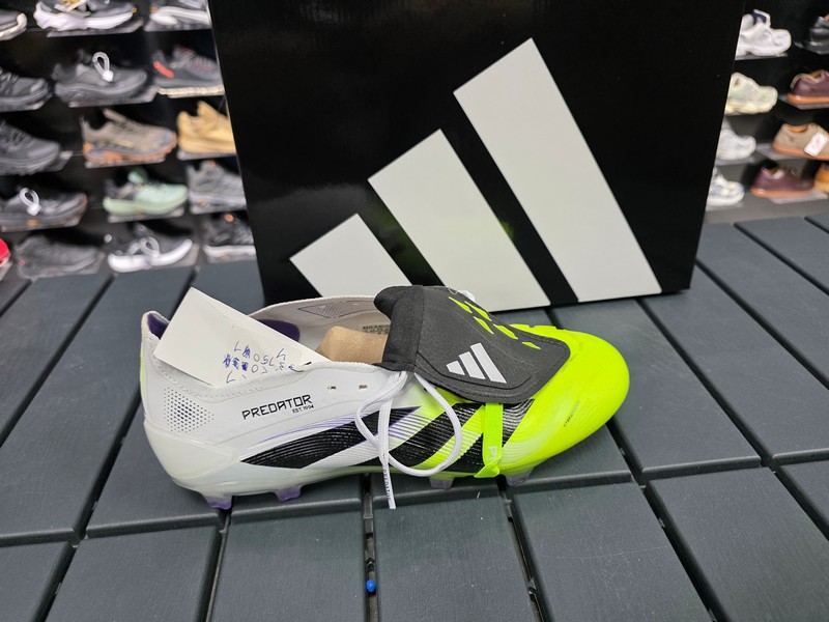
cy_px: 311
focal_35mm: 23
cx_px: 414
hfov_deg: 73.9
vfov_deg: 58.9
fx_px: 551
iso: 160
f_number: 1.7
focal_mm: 6.3
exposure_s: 1/100
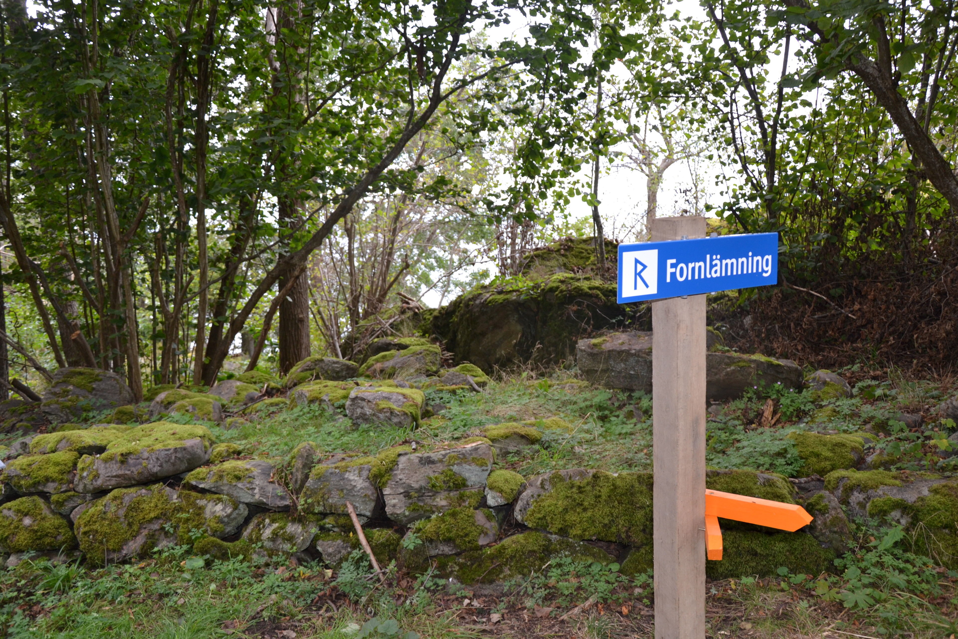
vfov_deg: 47.9
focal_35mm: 27
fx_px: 718
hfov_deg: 67.4
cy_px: 320
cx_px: 479
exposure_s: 1/125
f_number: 4
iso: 280
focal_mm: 18
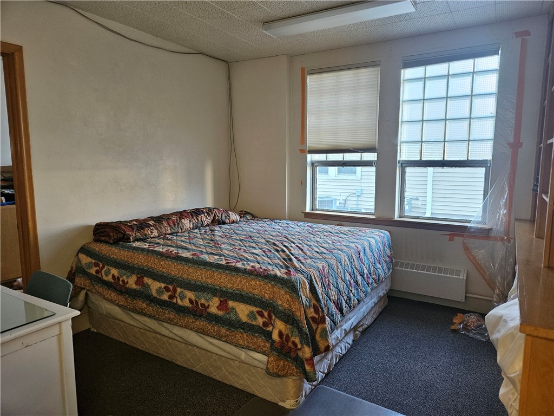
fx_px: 368
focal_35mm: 23
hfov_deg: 73.9
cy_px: 208
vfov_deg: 58.9
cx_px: 277
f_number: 1.8
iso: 400
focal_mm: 5.4
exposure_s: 1/120
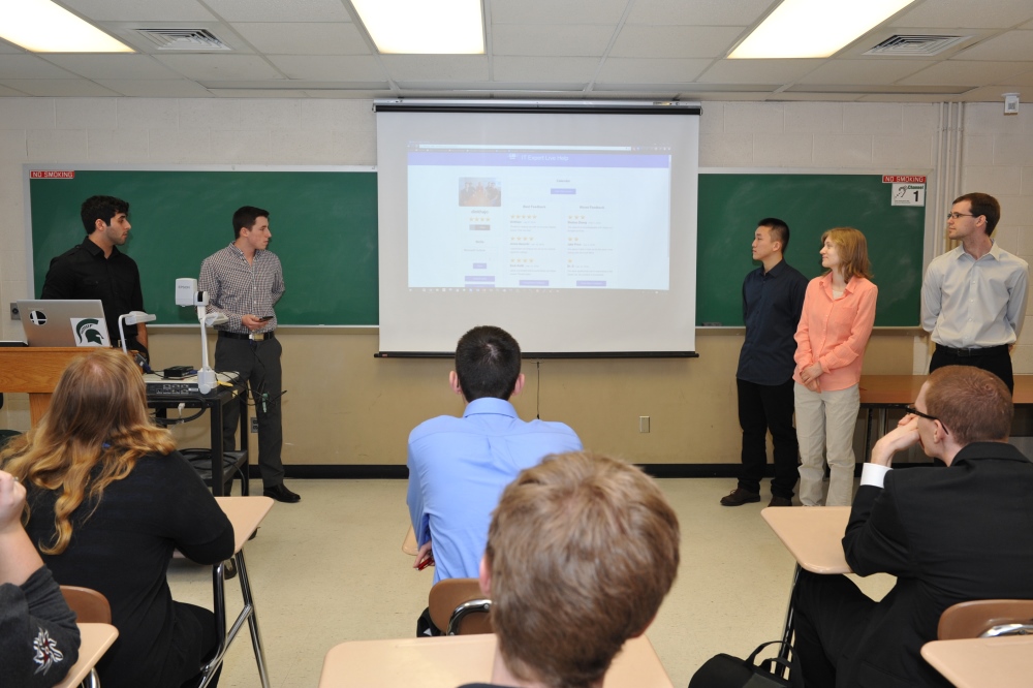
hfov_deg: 60.3
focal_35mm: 31
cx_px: 516
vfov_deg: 42.3
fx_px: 889
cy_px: 344
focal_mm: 31
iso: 1000
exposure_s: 1/100
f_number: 7.1
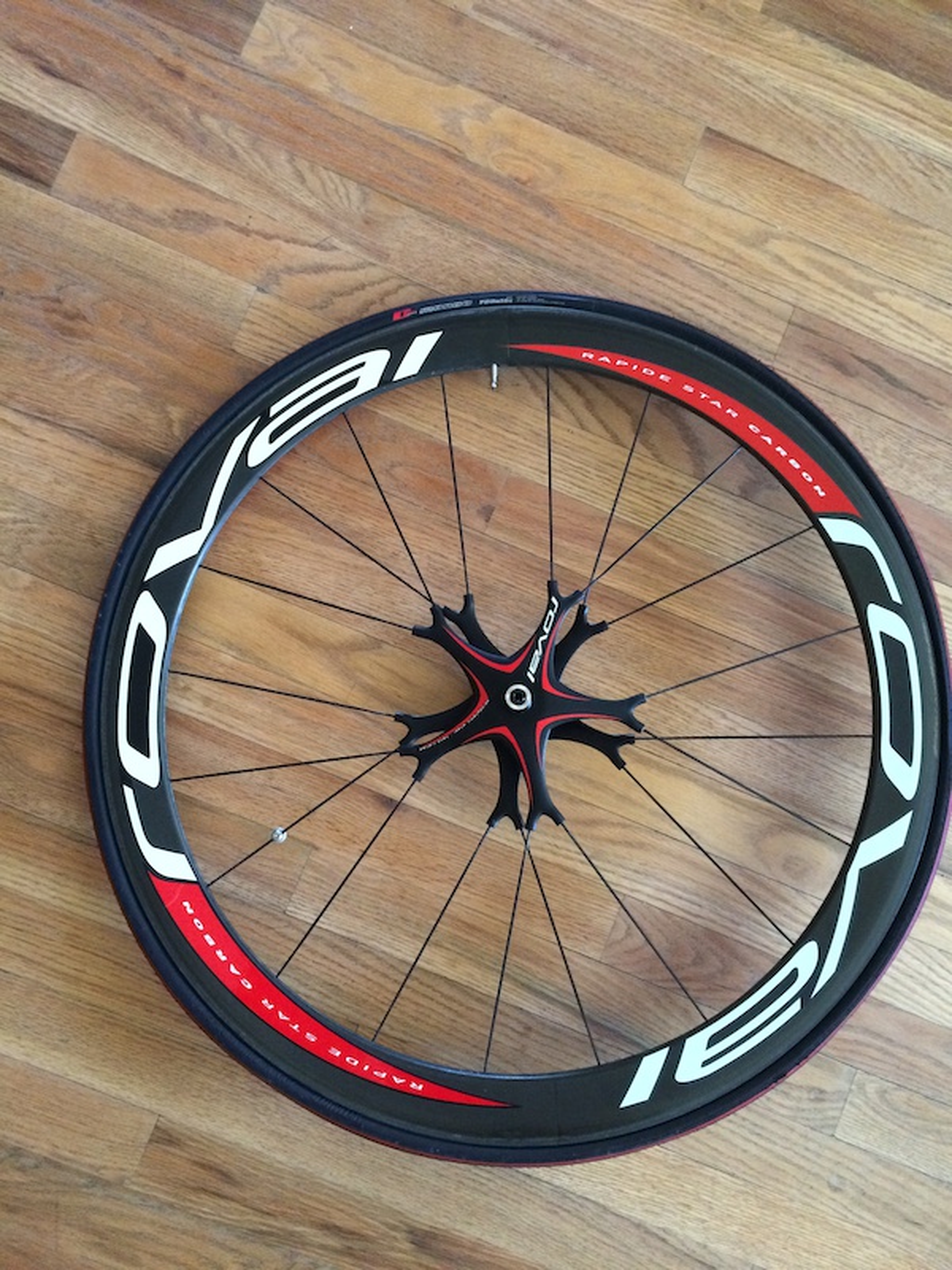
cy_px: 635
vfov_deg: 61.7
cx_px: 476
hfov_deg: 48.2
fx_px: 1063
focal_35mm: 29
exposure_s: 1/24
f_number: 2.2
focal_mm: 4.15
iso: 320
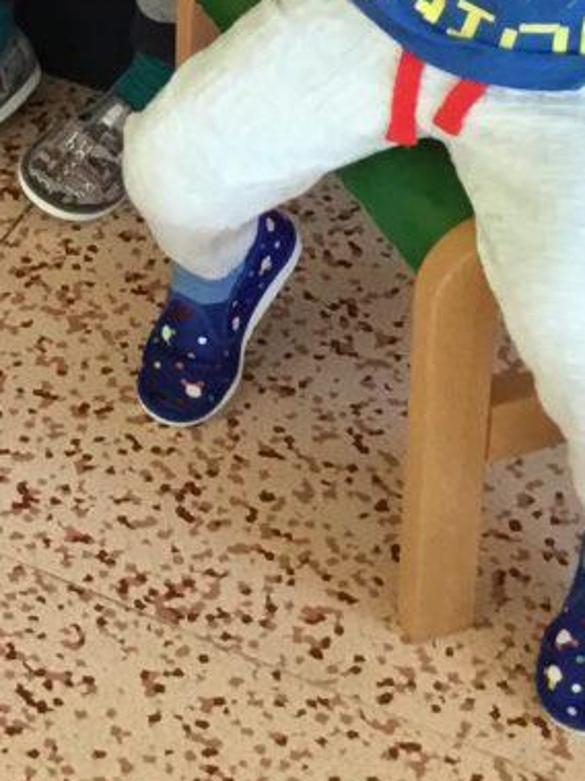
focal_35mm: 131
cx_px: -249
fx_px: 2953
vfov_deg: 14.2
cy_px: -344
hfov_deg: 10.9
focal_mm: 3.3
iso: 50
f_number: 2.4
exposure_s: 1/33
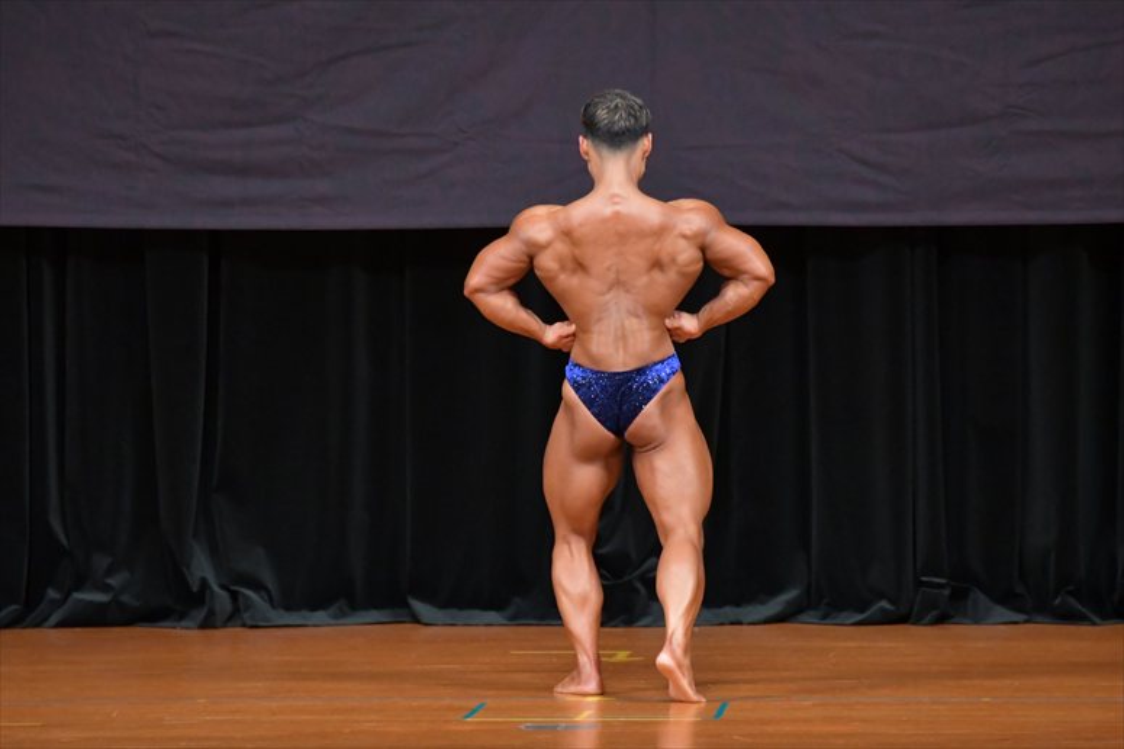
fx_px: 9362
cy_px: 374
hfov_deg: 6.9
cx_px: 562
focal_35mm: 300
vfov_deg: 4.6
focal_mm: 200
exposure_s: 1/400
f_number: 5.6
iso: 5000
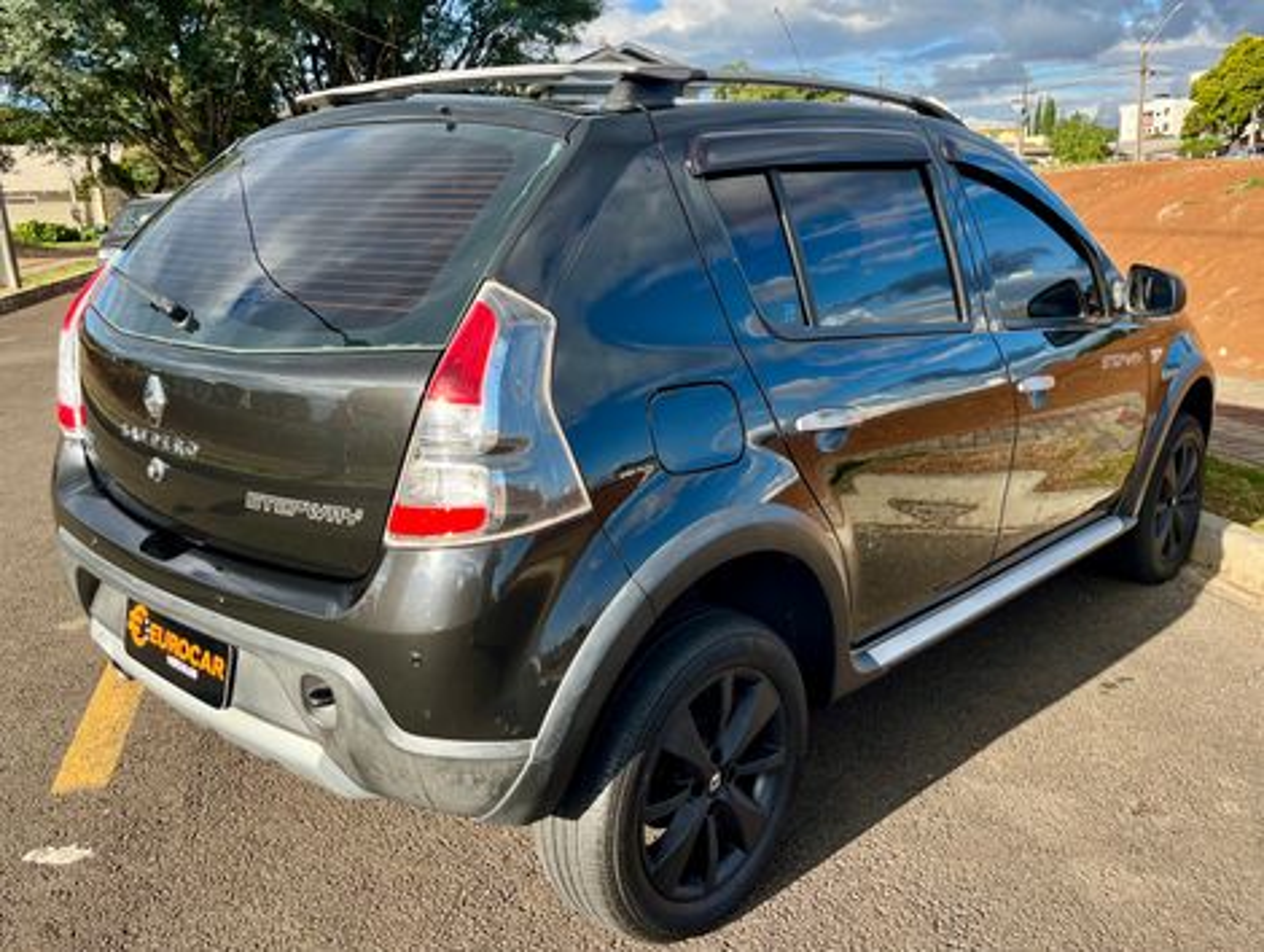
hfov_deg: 67.2
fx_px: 951
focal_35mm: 26
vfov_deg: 53.2
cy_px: 476
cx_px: 632
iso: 50
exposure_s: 1/928
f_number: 1.6
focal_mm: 5.1
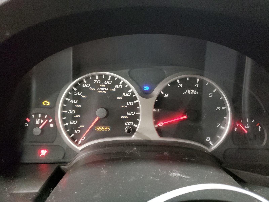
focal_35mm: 26
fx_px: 202
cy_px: 101
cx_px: 134
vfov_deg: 53.1
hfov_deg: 67.3
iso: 819
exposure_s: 1/24
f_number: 1.5
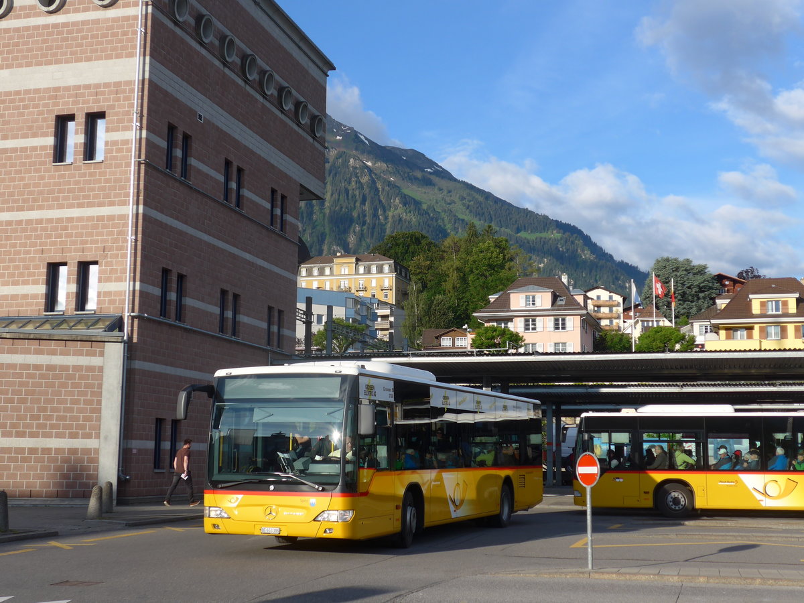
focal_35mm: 49
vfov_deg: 29.7
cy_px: 302
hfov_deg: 38.9
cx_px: 402
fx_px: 1138
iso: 80
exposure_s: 1/800
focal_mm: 10.1
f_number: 3.2
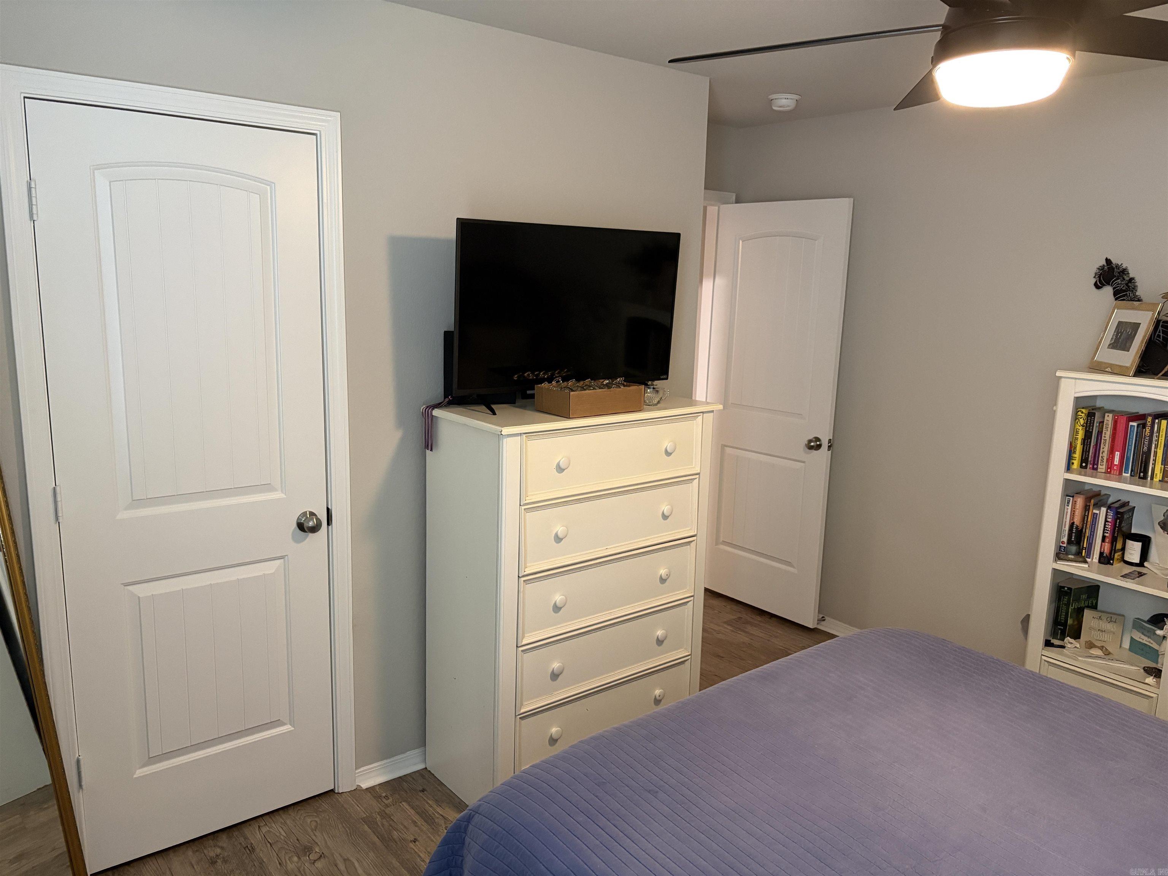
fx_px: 877
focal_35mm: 26
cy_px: 438
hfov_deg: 67.3
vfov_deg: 53.1
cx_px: 584
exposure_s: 1/40
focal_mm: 5.96
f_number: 1.6
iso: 400
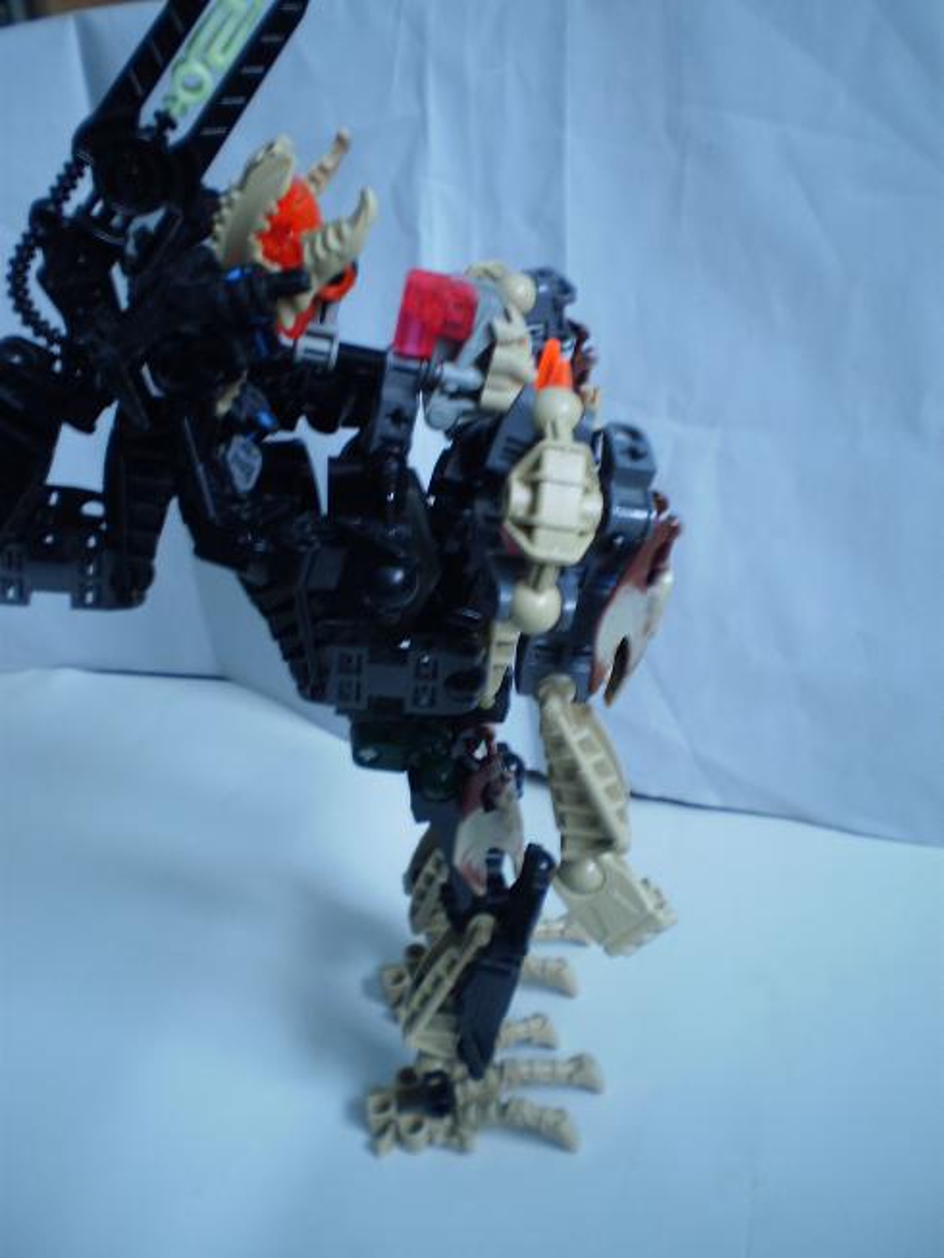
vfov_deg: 51.3
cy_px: 629
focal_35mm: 36
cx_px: 472
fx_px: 1309
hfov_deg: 39.7
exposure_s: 1/4
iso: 125
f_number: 3.1
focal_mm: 6.3
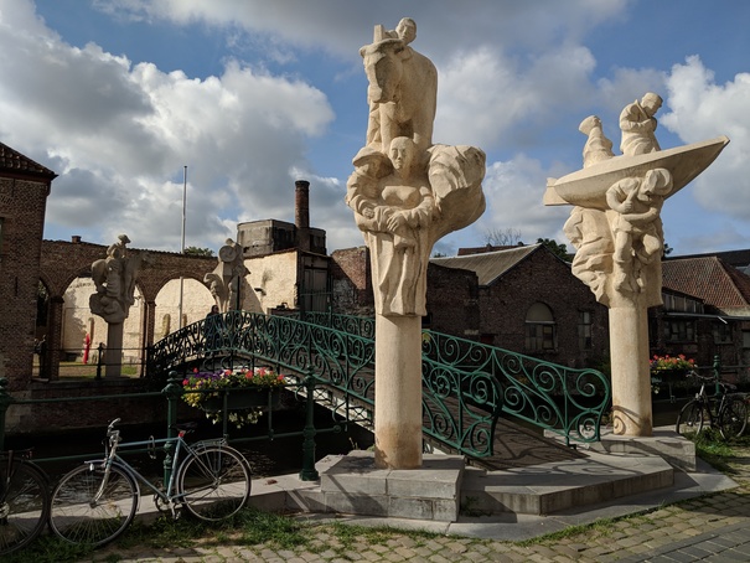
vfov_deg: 51.4
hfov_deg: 65.3
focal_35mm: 27
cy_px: 282
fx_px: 585
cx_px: 375
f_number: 1.8
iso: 53
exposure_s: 1/5848
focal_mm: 4.44
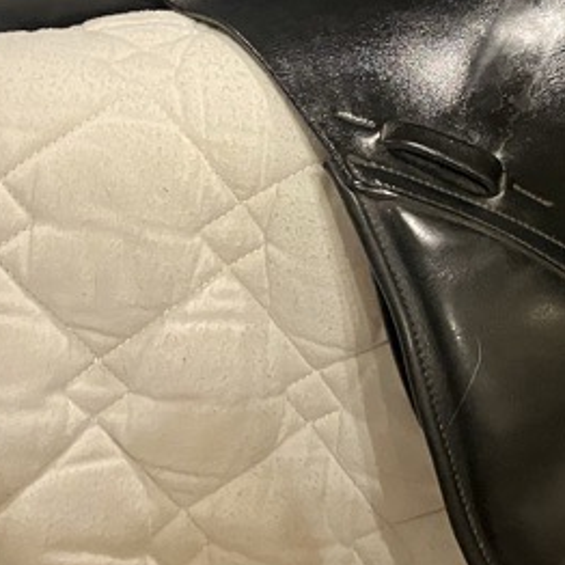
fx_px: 1570
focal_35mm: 85
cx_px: 390
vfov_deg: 19.9
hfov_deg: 20.3
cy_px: 36
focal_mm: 3.99
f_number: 1.8
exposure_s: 1/30
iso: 400
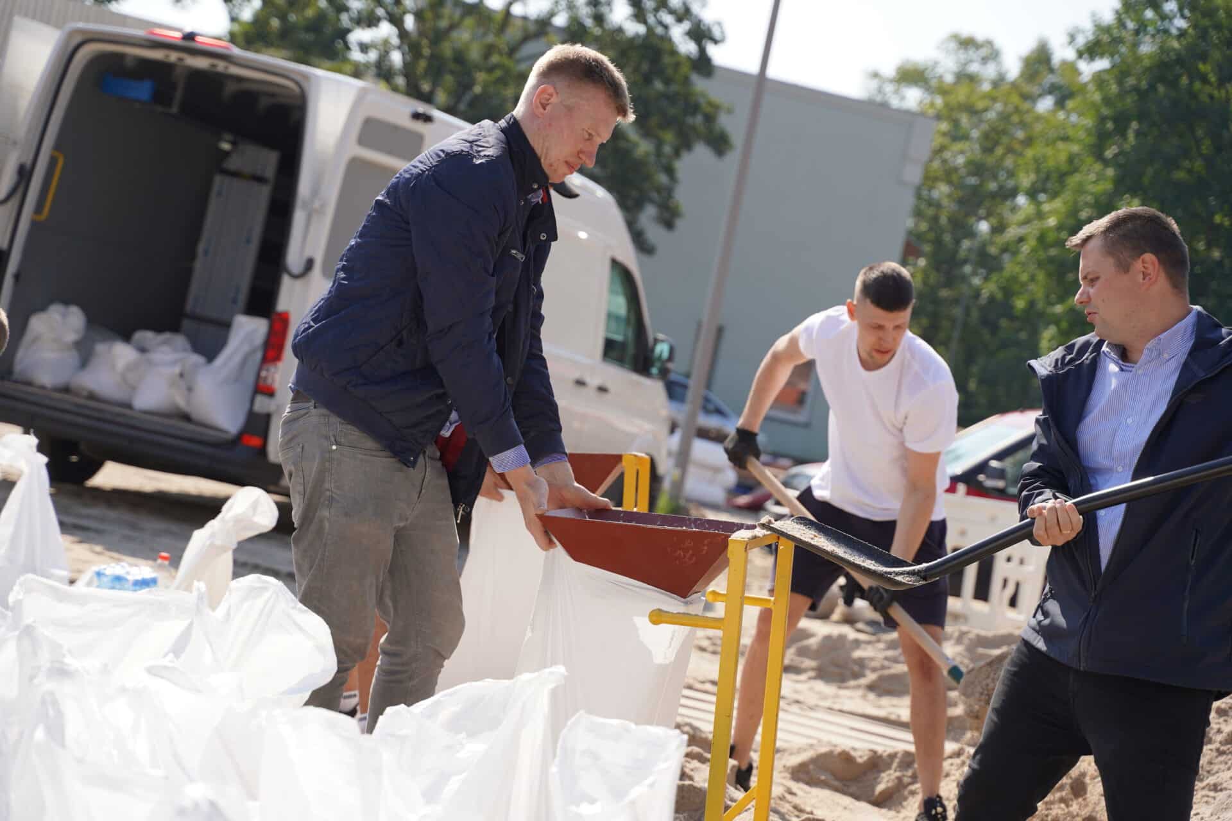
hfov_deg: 28.5
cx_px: 616
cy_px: 410
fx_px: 2430
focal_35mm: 71
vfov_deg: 19.2
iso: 100
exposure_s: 1/640
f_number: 4.5
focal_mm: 71
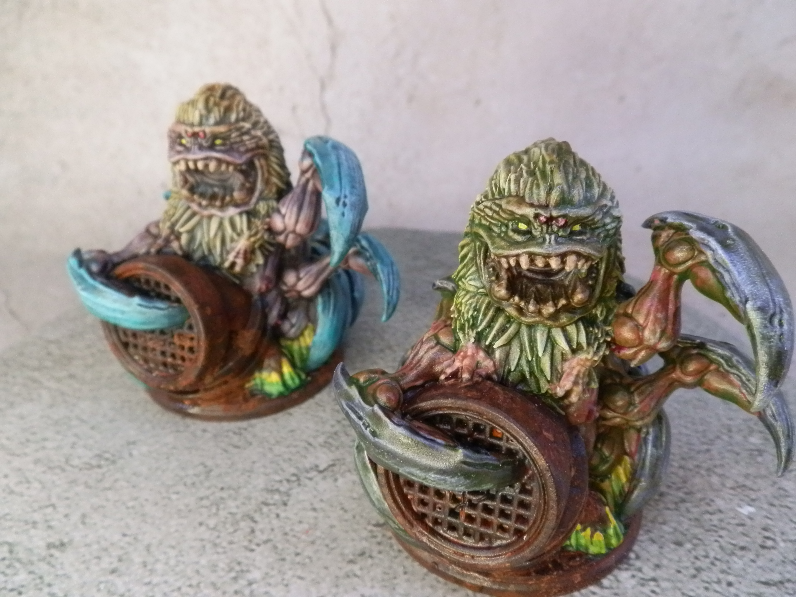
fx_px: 644
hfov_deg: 63.4
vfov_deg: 49.7
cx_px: 398
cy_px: 298
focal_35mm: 28
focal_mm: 5
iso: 400
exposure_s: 1/80
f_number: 3.1
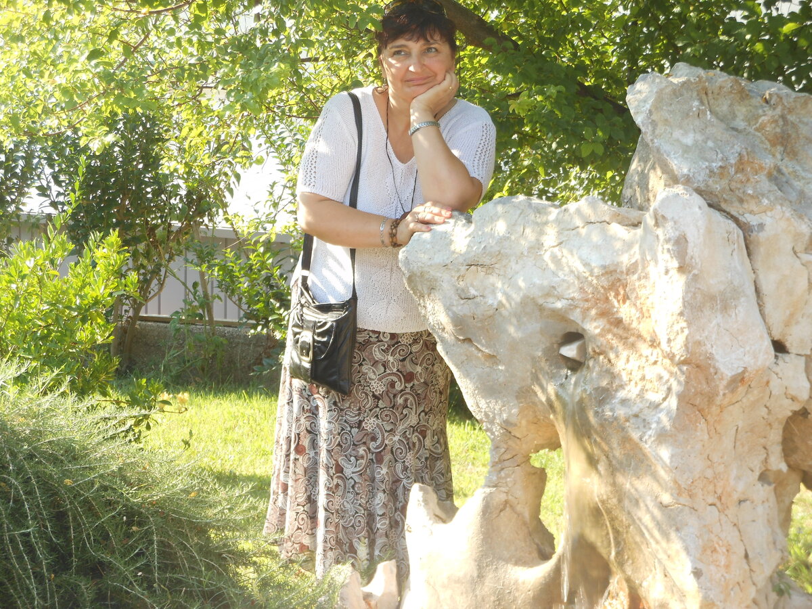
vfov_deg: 15.1
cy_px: 304
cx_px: 406
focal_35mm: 98
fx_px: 2299
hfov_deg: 20.0
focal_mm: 17.5
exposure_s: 1/60
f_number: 4.7
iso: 80
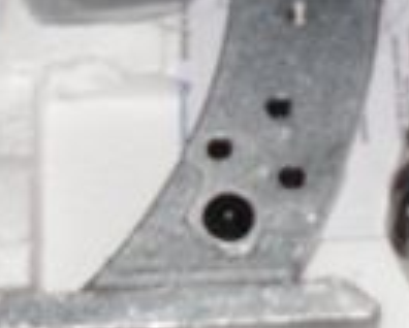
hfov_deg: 10.6
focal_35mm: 180
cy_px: -9
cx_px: 455
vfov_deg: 8.6
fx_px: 2182
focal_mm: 6.3
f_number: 3.3
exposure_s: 1/40
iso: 160
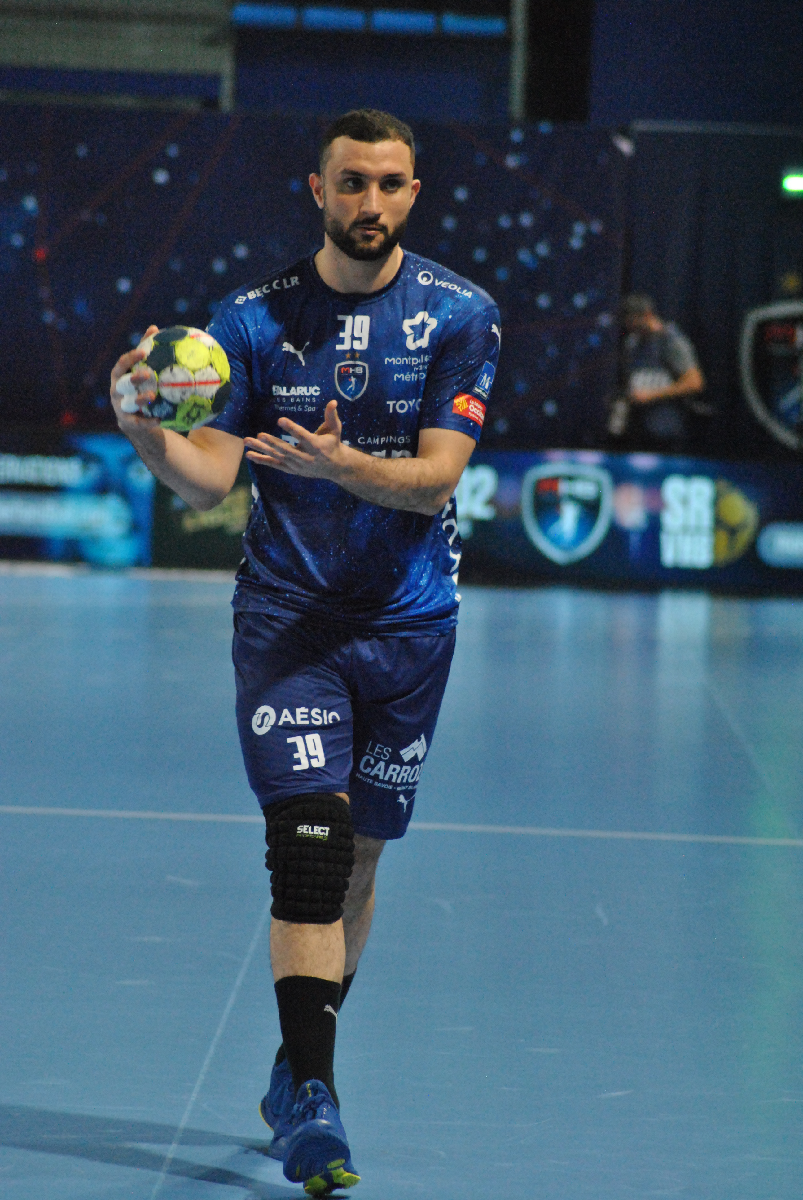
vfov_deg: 9.1
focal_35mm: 225
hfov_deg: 6.1
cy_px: 600
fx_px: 7506
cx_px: 402
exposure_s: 1/400
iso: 1600
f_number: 4.2
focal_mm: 150
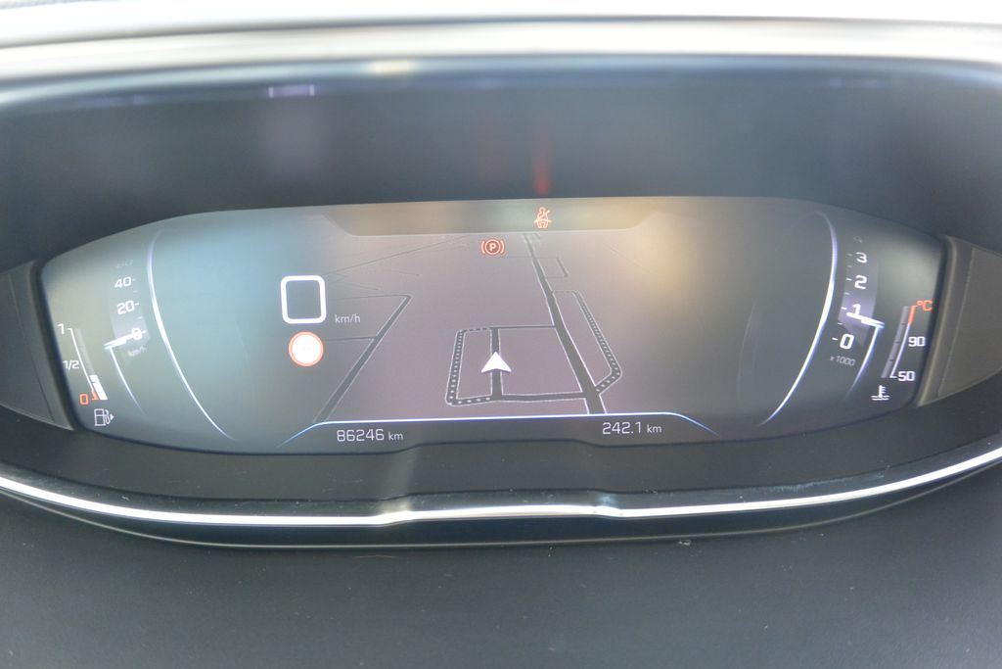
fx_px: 752
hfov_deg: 67.4
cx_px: 501
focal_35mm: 27
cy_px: 334
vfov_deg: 47.9
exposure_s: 1/125
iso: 500
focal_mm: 10
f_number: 3.5
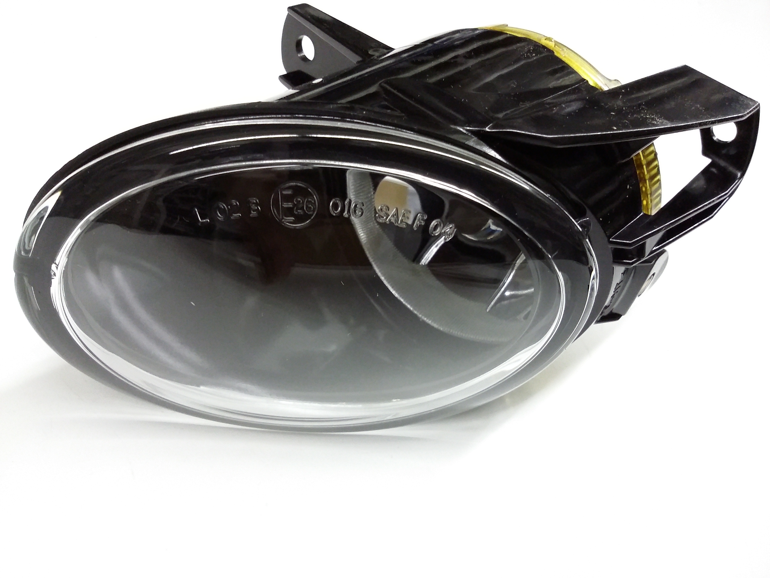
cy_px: 289
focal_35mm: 32
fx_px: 712
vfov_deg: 44.2
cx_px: 385
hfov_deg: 56.8
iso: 320
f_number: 2.4
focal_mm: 3.4
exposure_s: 1/15
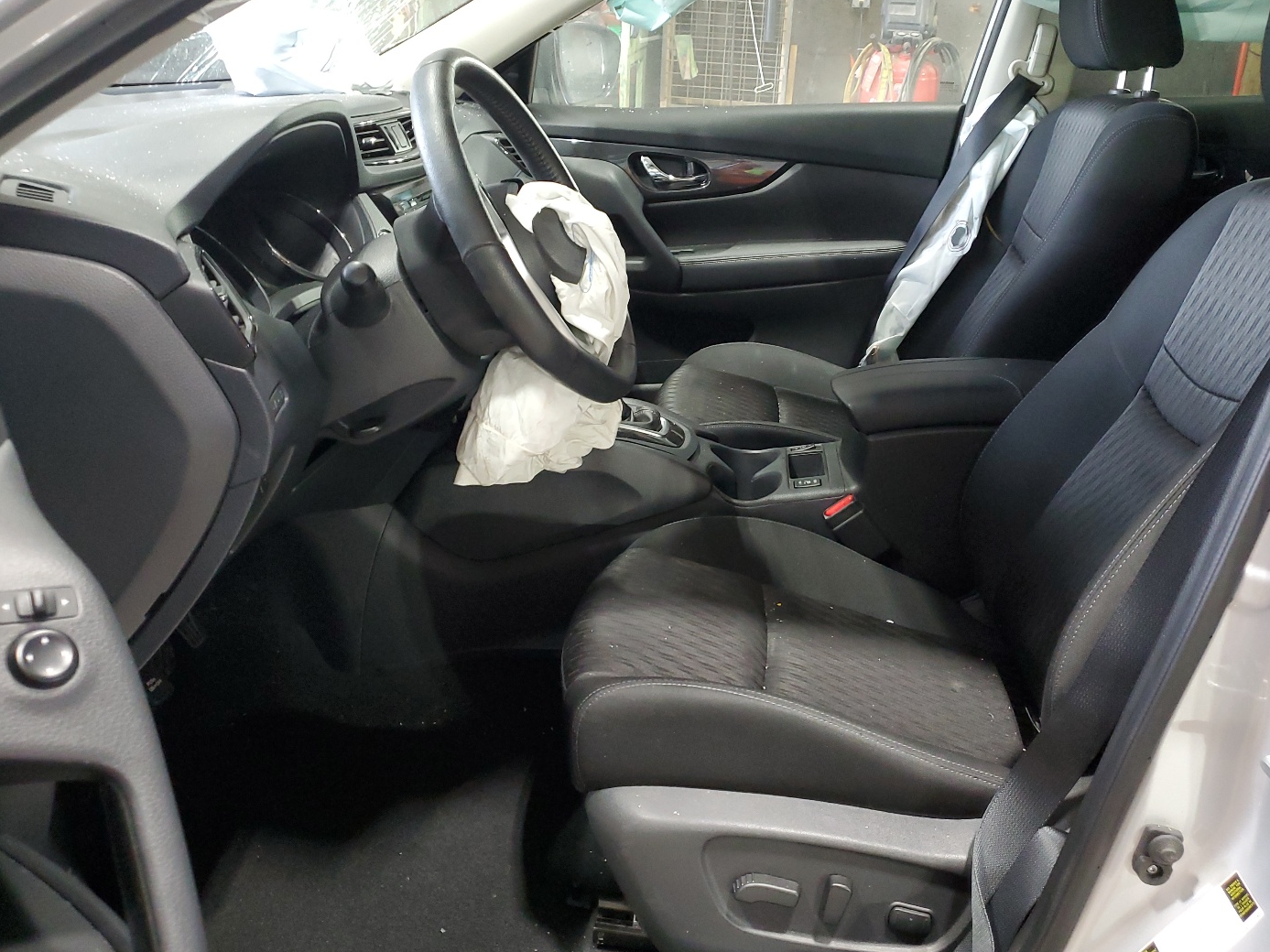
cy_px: 442
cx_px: 678
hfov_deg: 59.9
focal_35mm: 30
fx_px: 1101
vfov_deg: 46.8
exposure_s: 1/60.2
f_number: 1.5
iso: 219
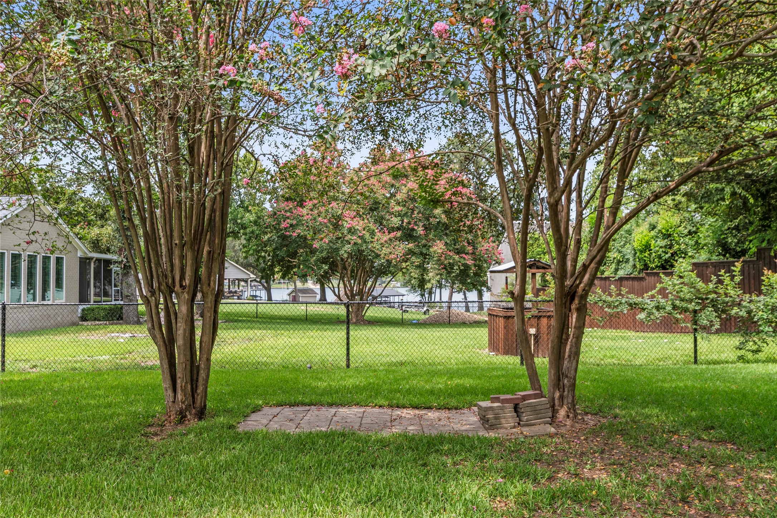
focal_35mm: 30
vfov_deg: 43.6
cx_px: 388
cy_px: 259
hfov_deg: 61.9
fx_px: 647
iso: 100
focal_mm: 20
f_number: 9
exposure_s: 1/50
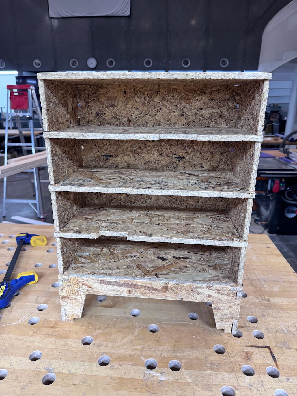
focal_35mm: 24
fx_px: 275
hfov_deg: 56.8
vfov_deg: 71.6
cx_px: 148
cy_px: 198
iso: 125
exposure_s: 1/120
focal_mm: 6.76
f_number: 1.78
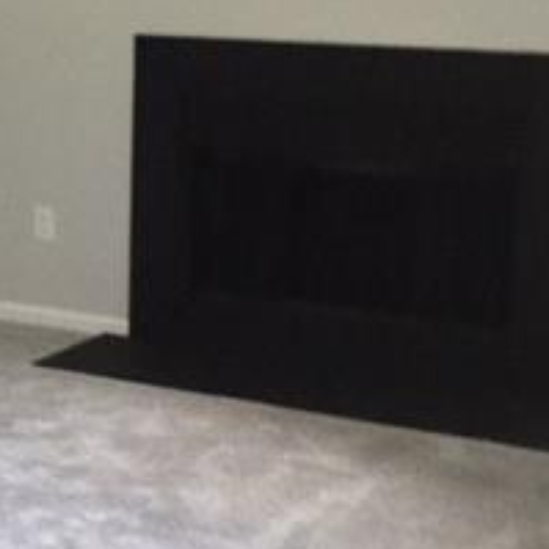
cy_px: 257
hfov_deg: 16.7
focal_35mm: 99
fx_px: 1776
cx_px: -135
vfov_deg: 17.6
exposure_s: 1/15
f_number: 2.2
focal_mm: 4.15
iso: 80
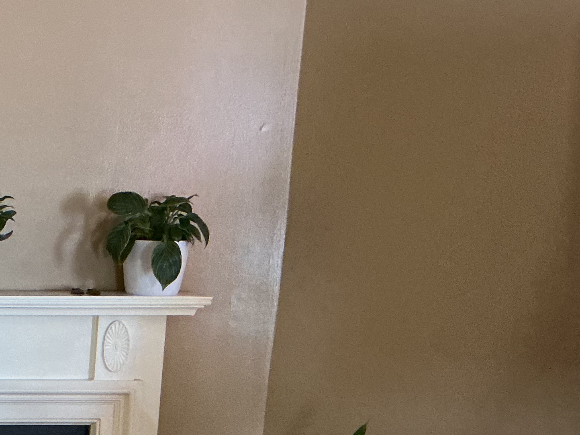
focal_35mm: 81
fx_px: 1357
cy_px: 566
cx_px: -145
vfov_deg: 17.1
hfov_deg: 22.0
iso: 320
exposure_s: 1/30
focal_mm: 3
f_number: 1.8
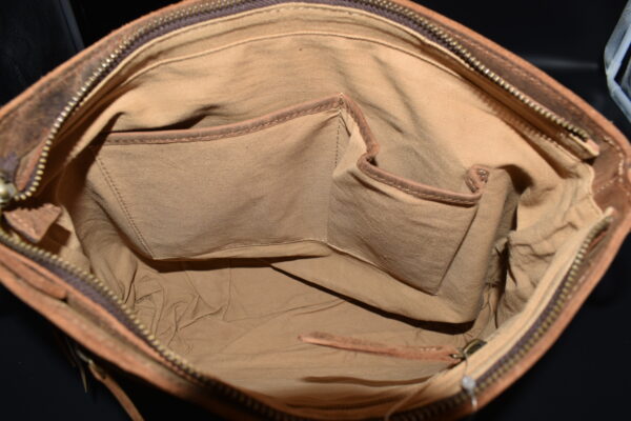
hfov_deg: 67.4
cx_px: 316
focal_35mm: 27
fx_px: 473
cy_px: 210
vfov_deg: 47.9
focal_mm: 18
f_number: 8
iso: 100
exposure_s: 1/60
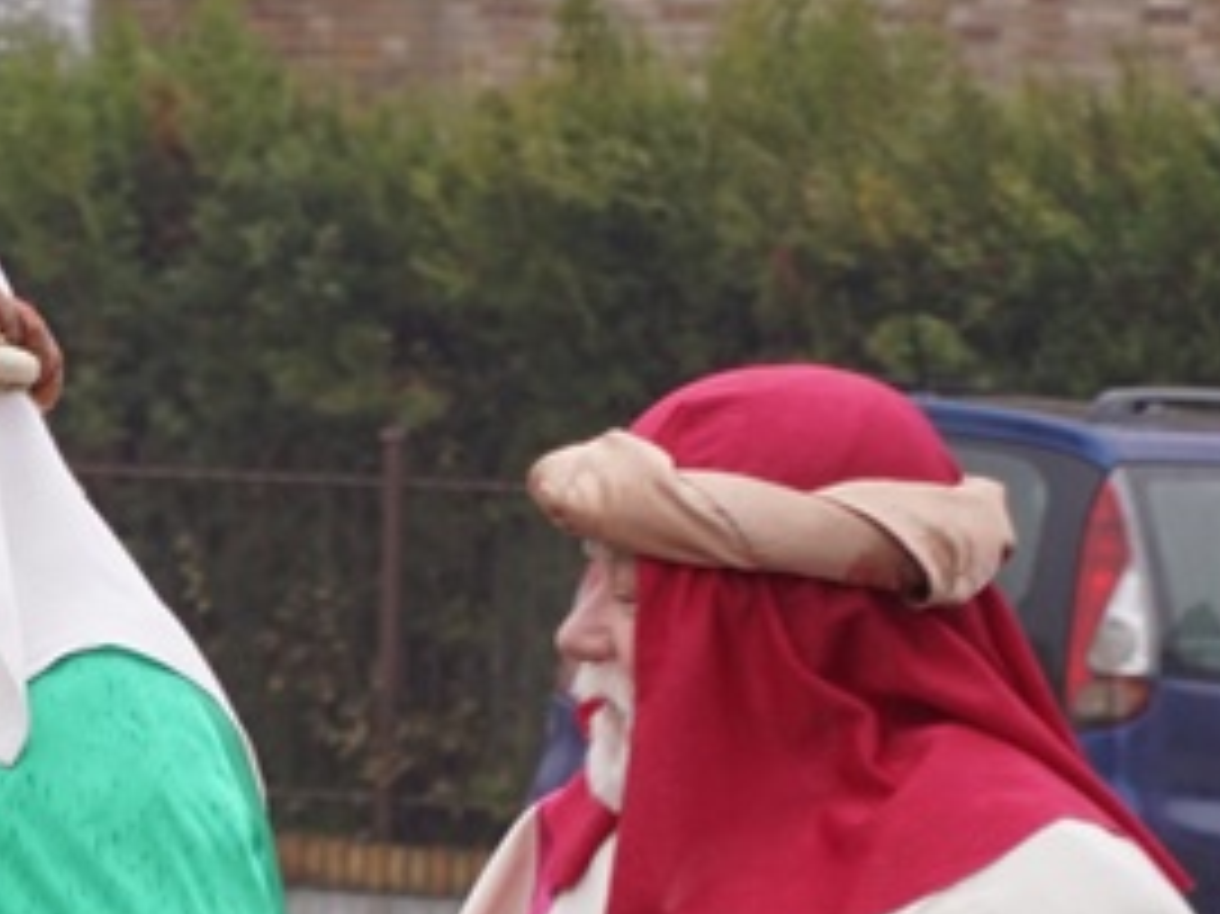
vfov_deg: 4.0
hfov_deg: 5.3
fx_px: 13140
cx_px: -131
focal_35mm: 373
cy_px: 1173
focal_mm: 70
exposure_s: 1/160
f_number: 5
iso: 320
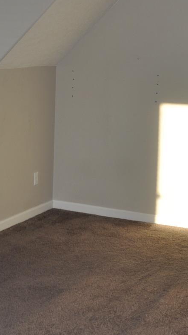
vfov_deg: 26.9
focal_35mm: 77
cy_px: 60
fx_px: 683
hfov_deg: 15.3
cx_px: -17
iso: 200
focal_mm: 18
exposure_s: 1/200
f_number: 4.5
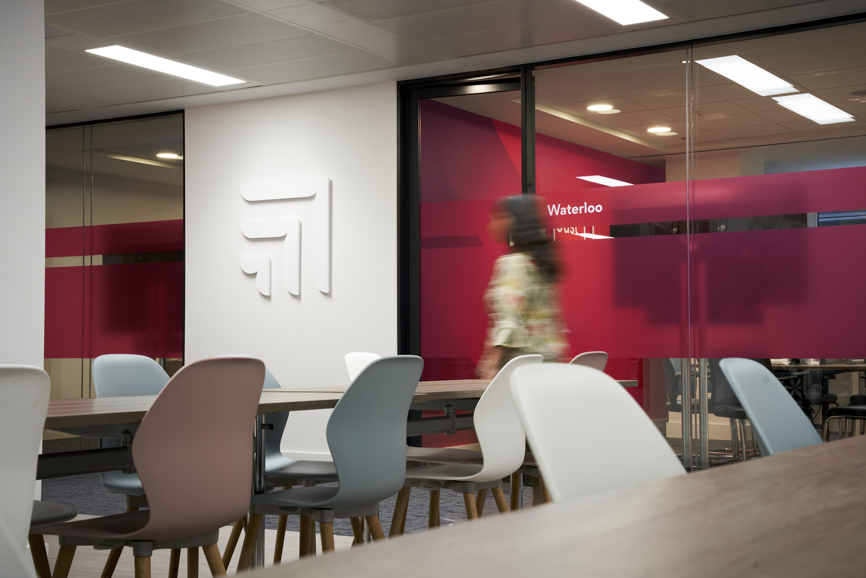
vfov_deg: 25.7
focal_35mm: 53
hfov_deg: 37.7
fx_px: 1268
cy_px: 289
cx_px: 433
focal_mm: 52.7
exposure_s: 1/8
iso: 500
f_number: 10
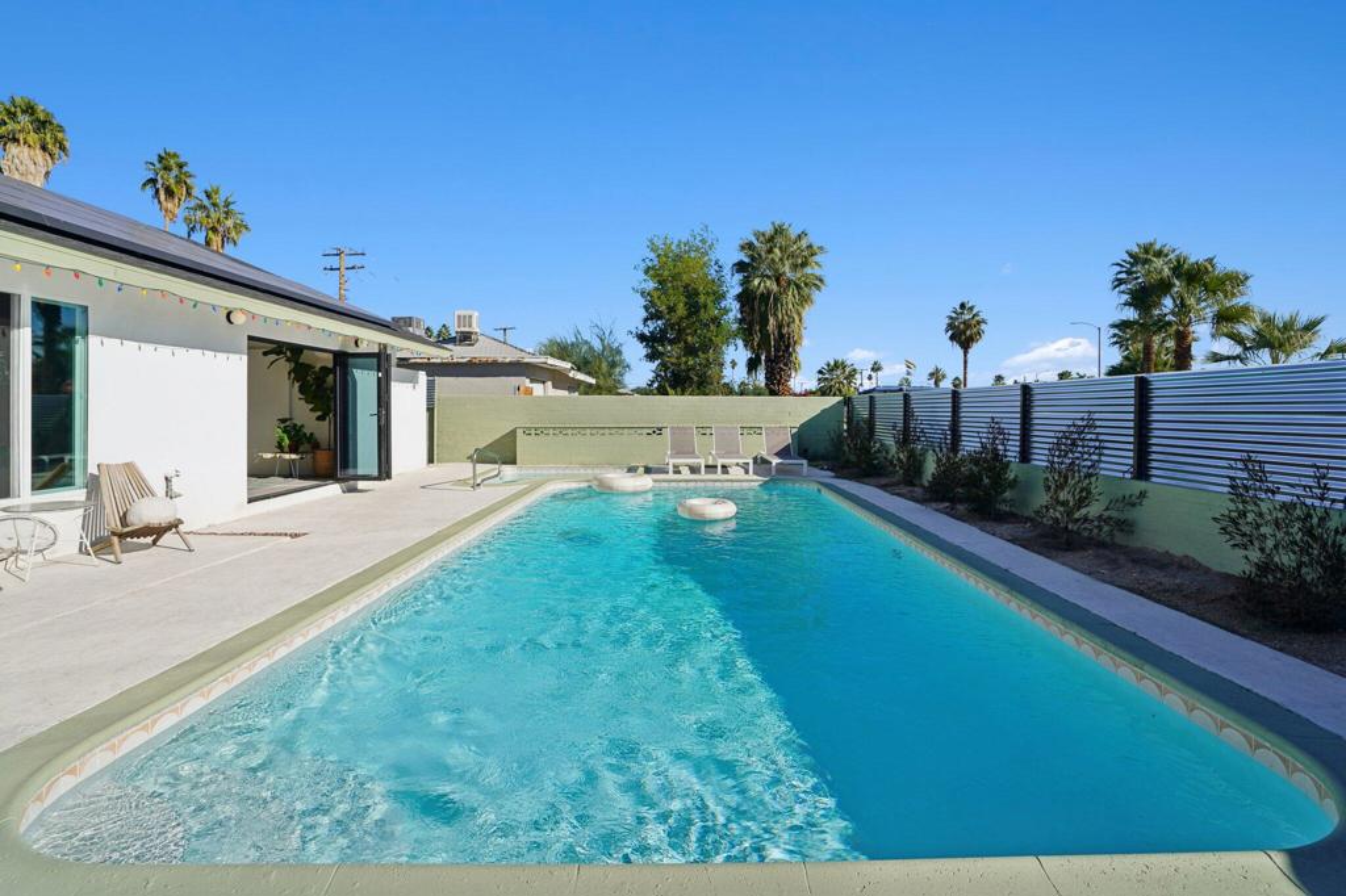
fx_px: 598
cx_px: 673
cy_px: 448
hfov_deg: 96.8
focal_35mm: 16
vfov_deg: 73.7
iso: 100
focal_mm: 16
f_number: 8
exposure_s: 1/500
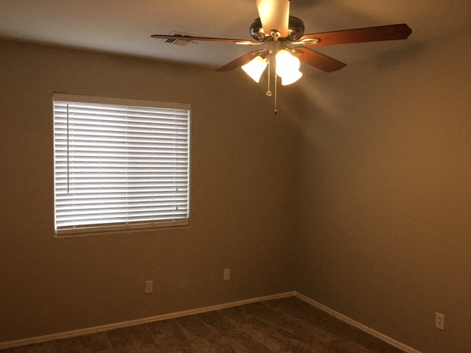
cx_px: 236
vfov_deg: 48.2
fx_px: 395
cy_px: 176
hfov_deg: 61.7
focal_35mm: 29
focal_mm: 4.15
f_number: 2.2
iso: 40
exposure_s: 1/30
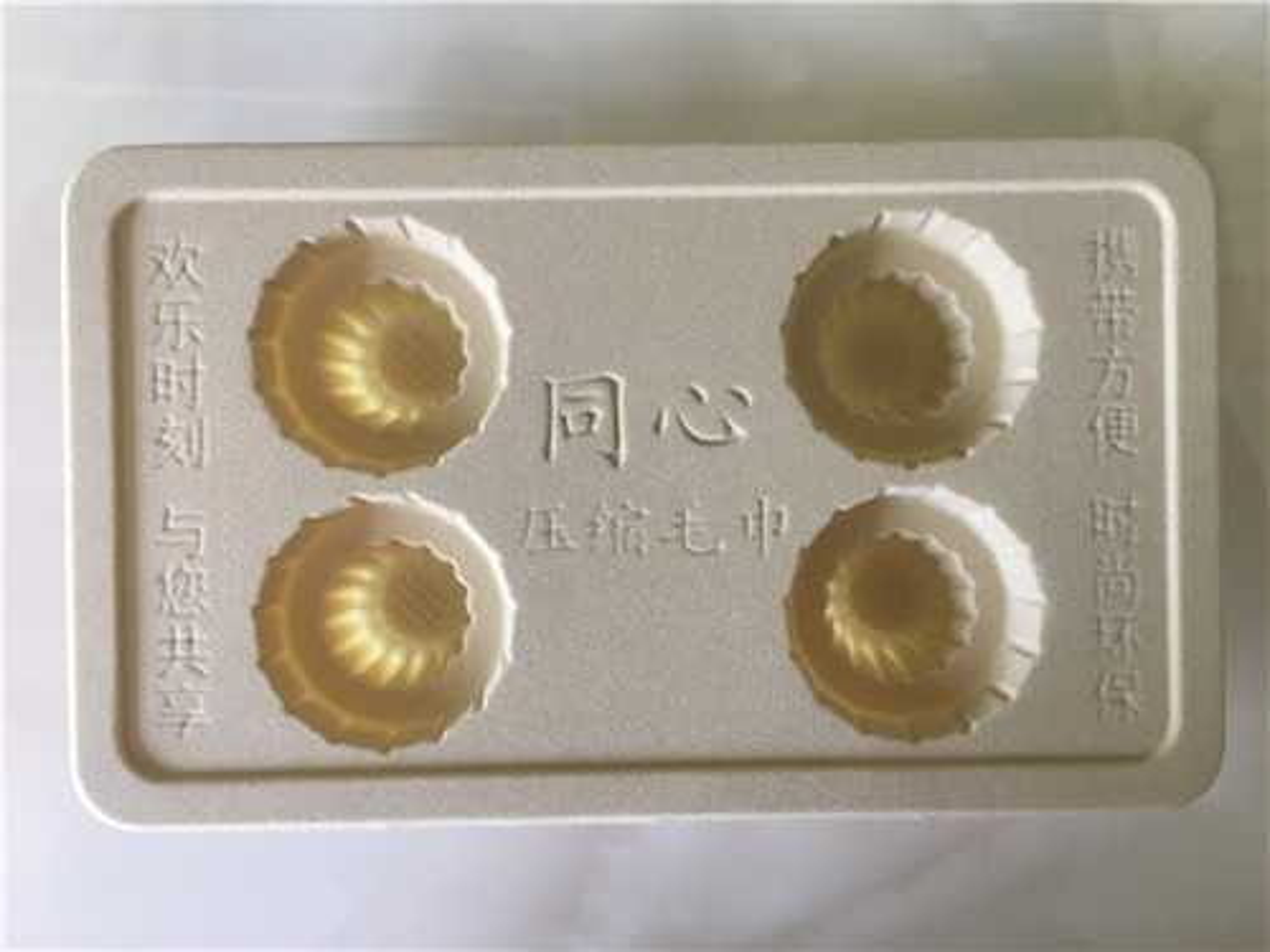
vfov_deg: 48.2
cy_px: 476
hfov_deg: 61.7
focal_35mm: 29
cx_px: 635
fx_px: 1064
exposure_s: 1/33
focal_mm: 4.15
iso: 50
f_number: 2.2
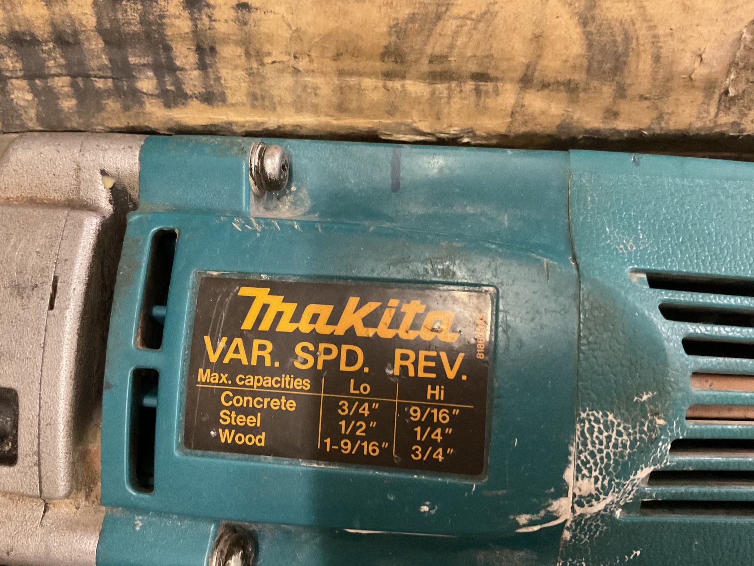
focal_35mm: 29
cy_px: 283
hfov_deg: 61.7
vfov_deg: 48.2
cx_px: 377
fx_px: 632
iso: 500
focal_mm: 3
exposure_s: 1/30
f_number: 1.8
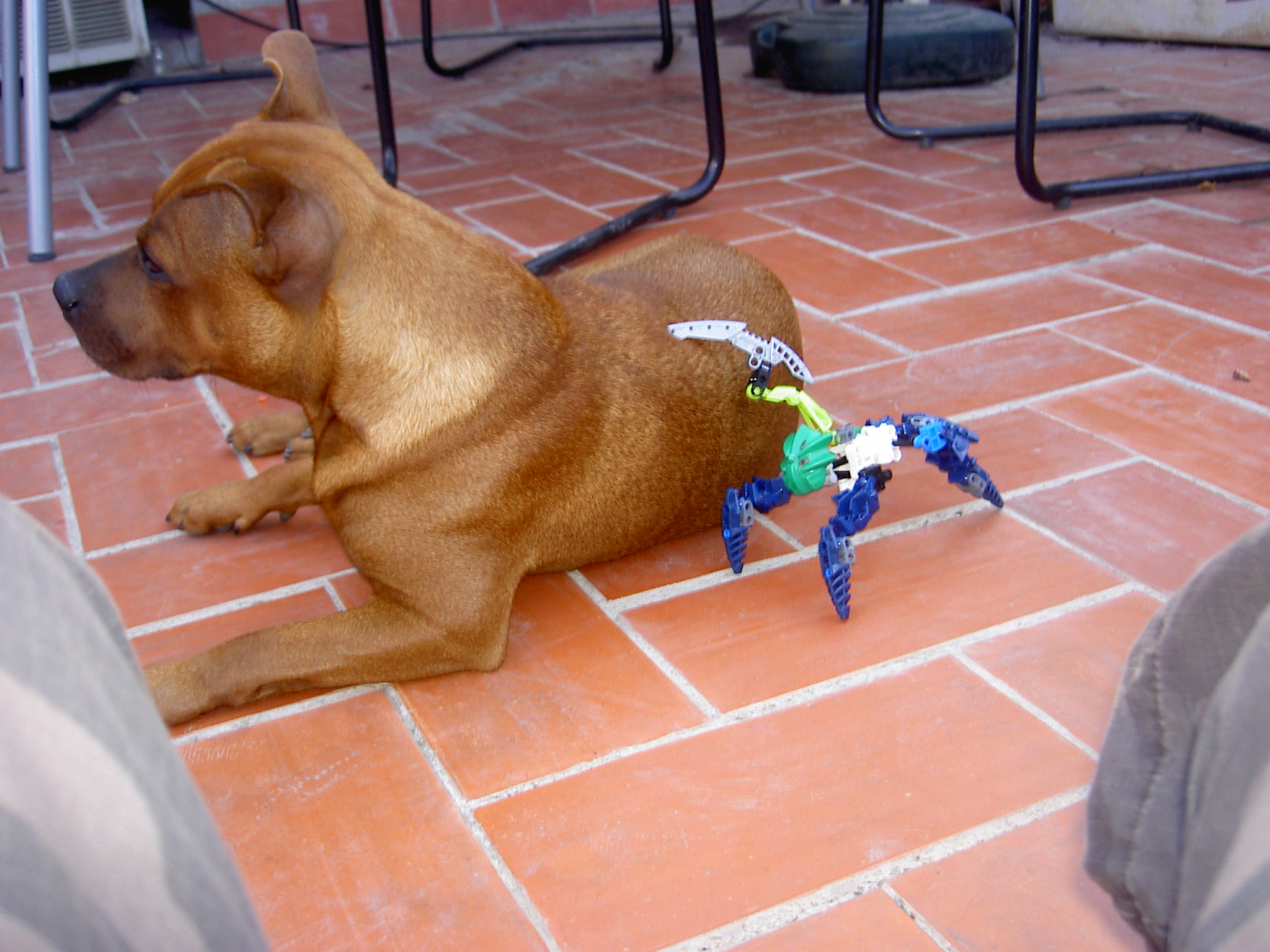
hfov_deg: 47.9
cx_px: 635
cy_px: 476
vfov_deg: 36.8
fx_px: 1431
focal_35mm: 39
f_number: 2.8
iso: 100
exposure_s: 1/59.5
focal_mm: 8
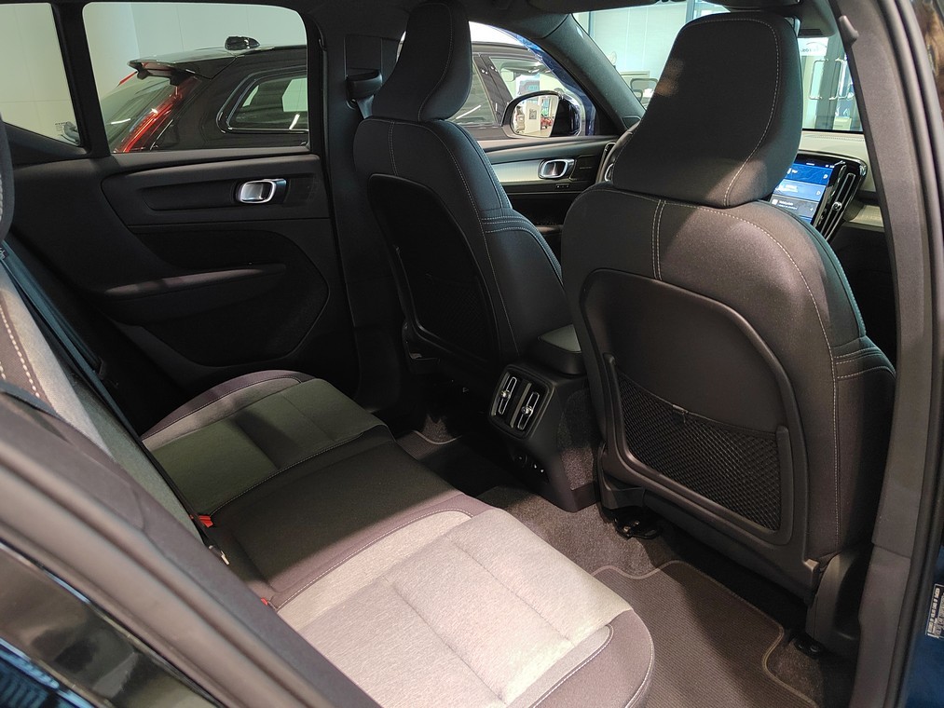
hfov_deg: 65.3
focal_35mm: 27
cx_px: 472
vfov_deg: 51.4
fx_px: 736
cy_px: 354
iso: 1278
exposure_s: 1/50
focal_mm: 5.52
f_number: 1.9
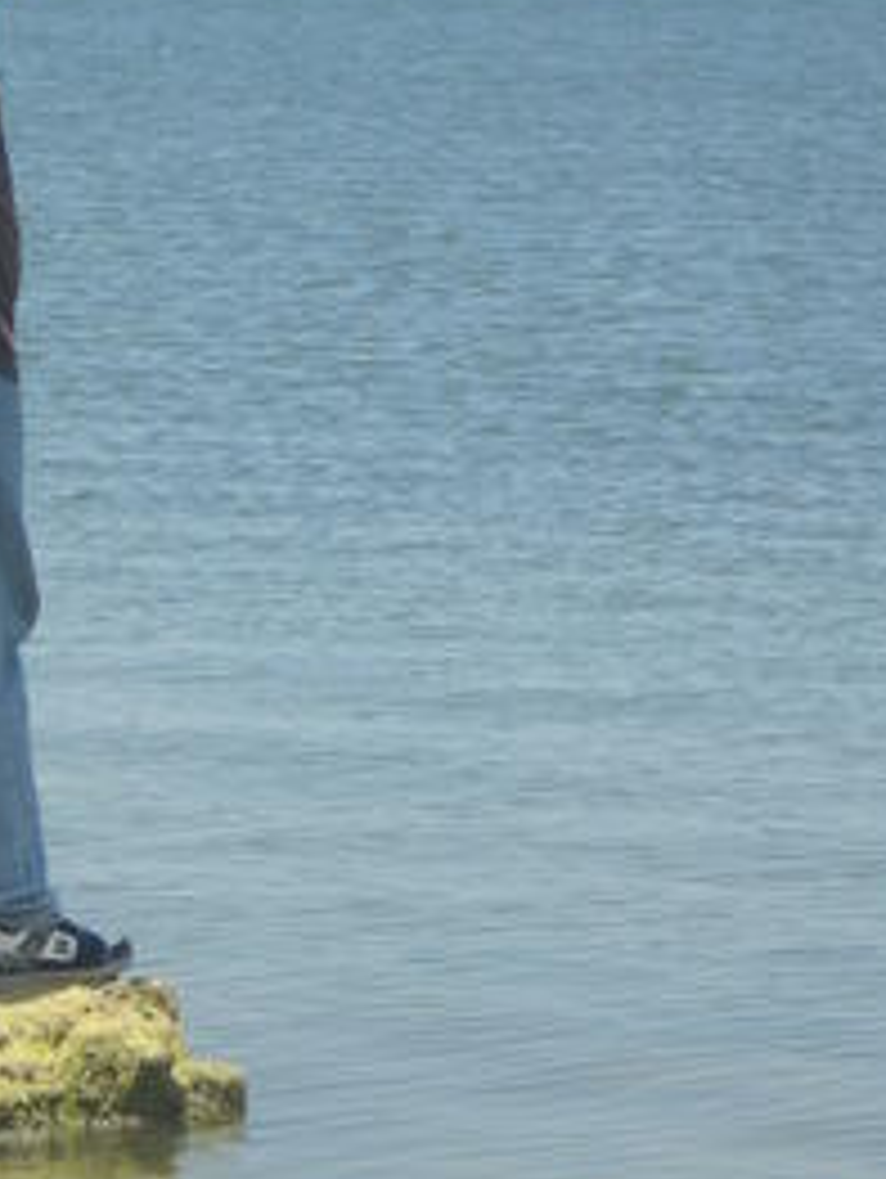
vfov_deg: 7.1
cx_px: 85
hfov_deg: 5.3
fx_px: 9472
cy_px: 369
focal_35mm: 278
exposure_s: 1/254
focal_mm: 18.9
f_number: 8.5
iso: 64
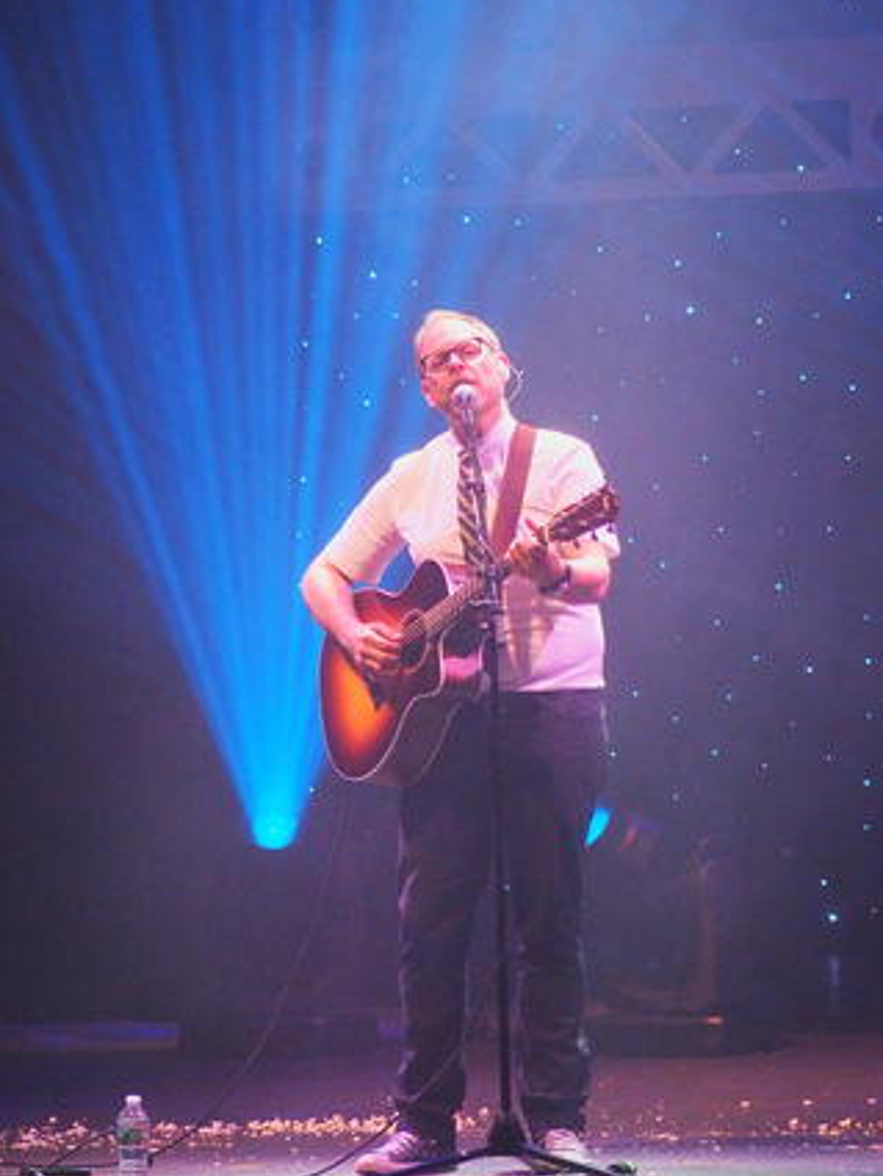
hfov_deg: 5.2
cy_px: 612
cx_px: 446
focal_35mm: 286
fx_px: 9722
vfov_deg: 6.9
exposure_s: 1/60
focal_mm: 56.7
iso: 1000
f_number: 2.8
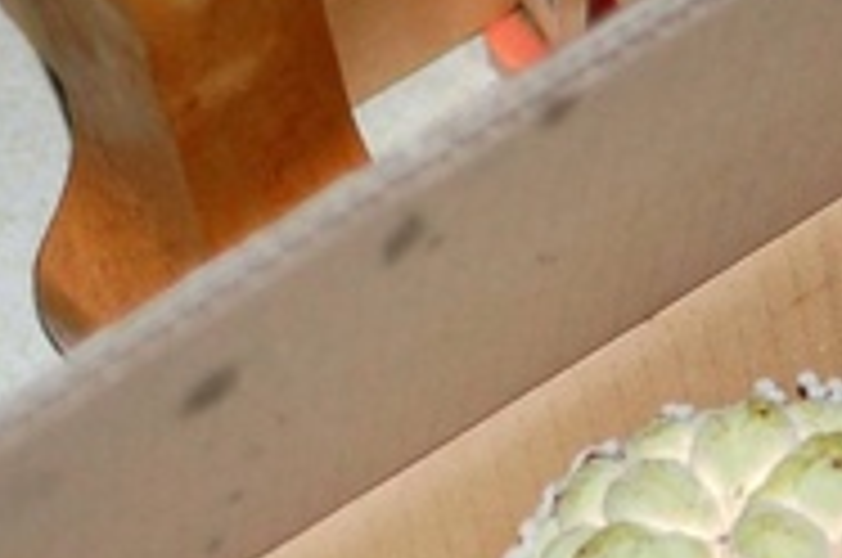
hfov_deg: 8.4
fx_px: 5627
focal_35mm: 241
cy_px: 614
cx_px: 1094
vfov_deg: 5.7
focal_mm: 50
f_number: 1.8
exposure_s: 1/60
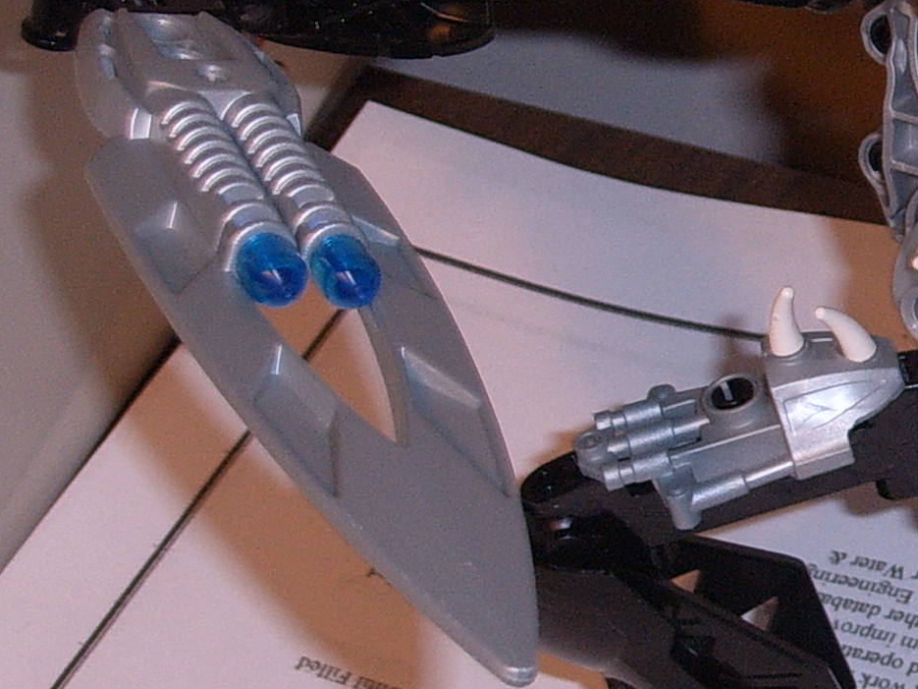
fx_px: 5515
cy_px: 339
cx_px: 1022
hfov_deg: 9.4
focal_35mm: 208
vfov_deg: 7.1
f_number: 3.9
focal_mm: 12.4
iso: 69
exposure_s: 1/45
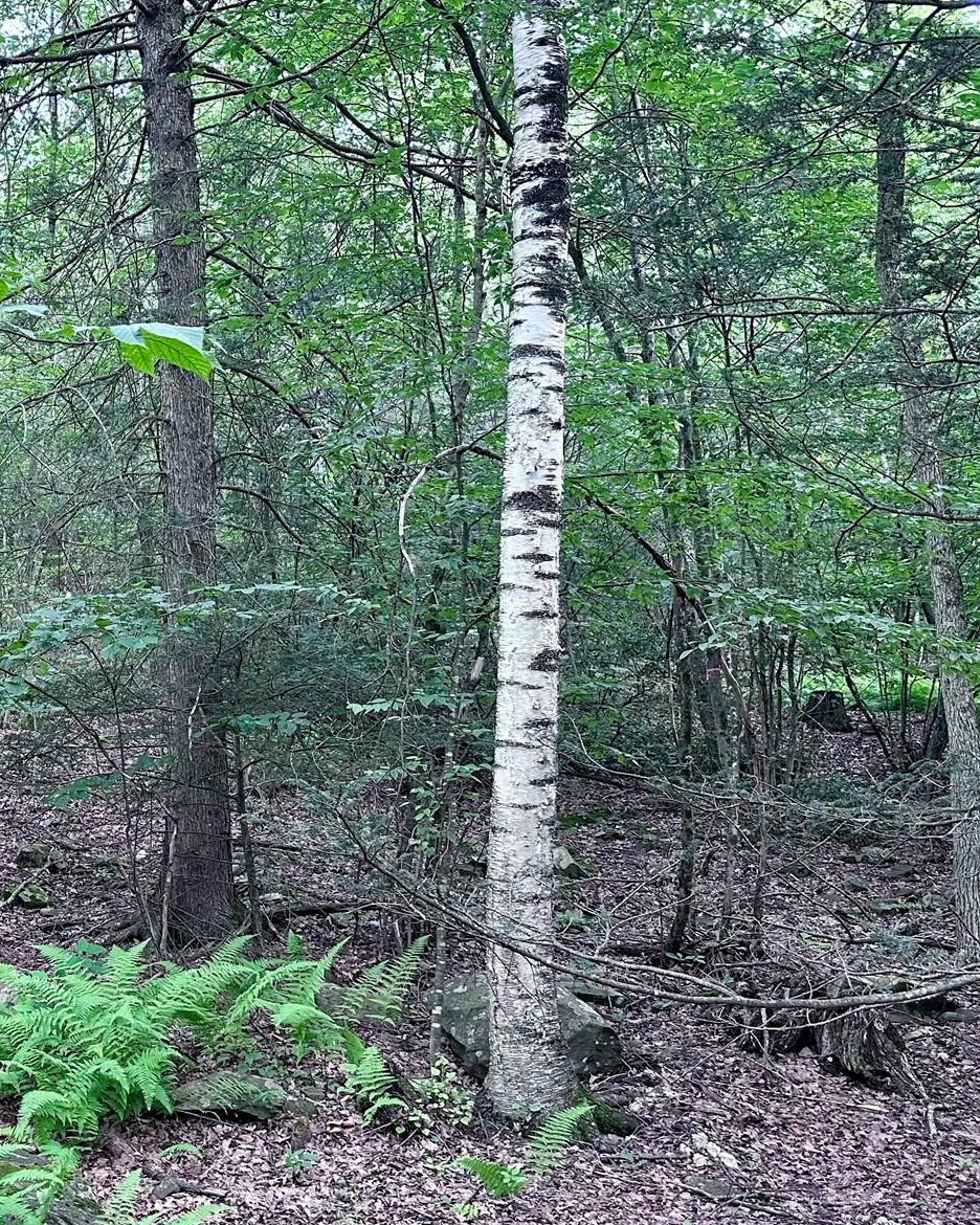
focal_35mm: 41
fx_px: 1486
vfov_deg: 44.8
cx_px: -44
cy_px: 637
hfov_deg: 32.9
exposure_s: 1/121
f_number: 1.78
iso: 200
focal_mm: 6.86
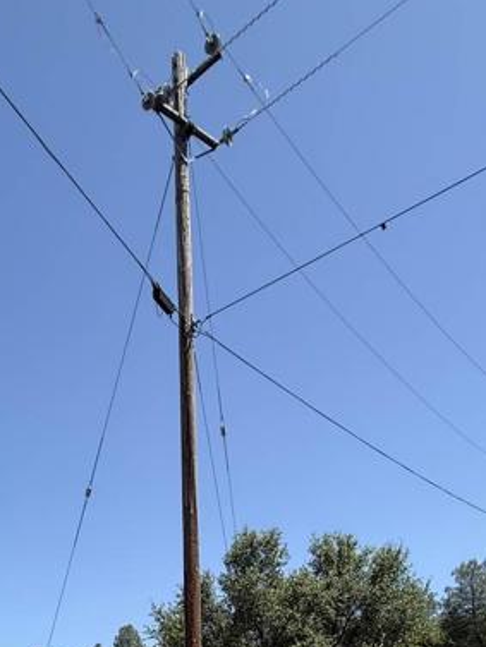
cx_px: 96
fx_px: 711
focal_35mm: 38
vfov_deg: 34.8
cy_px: 836
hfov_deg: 36.4
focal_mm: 2.22
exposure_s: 1/631
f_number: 2.2
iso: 20
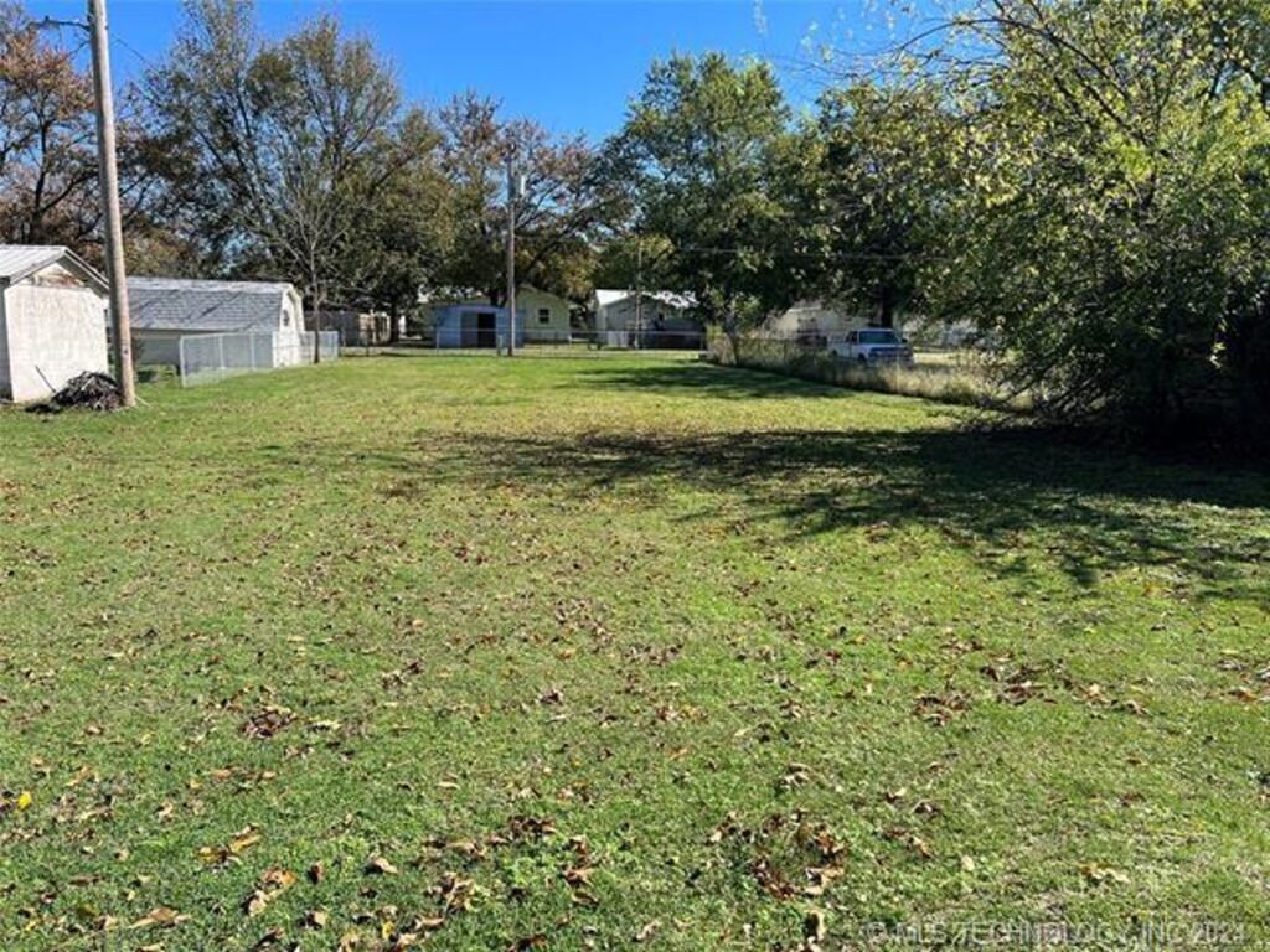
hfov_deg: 67.3
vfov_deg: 53.1
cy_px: 476
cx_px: 635
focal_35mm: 26
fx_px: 954
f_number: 1.5
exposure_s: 1/2083
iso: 50
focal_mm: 5.7
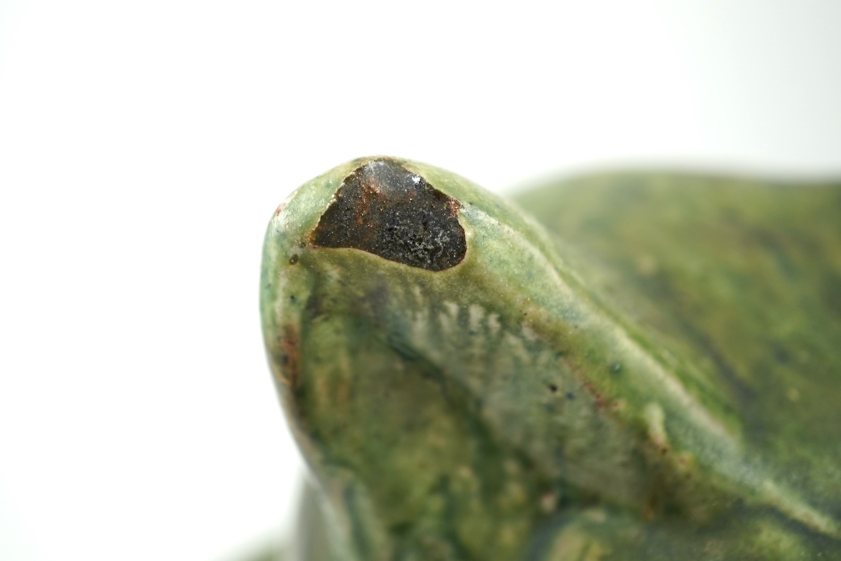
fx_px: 1308
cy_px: 240
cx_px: 361
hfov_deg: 35.6
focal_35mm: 56
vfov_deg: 24.2
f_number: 5.6
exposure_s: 1/80
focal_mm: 30
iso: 400
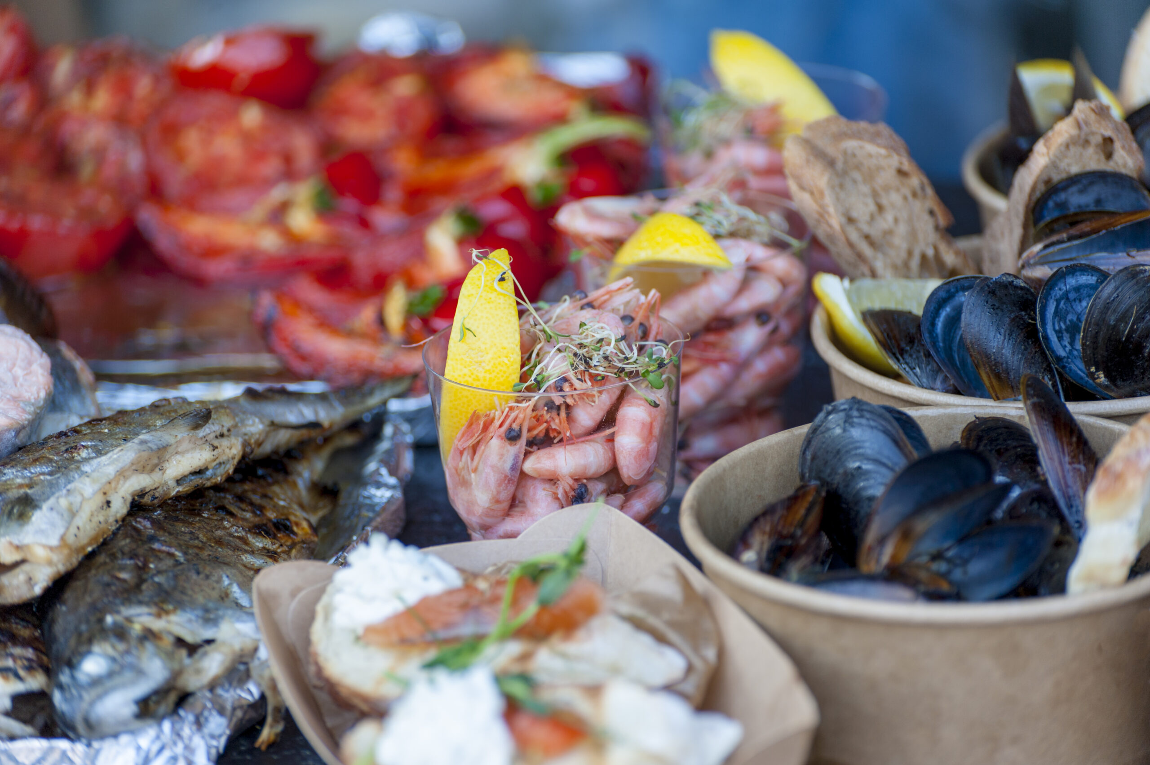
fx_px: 3990
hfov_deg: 16.4
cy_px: 382
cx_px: 575
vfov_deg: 11.0
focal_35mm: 125
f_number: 4.8
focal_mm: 125
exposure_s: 1/160
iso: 200
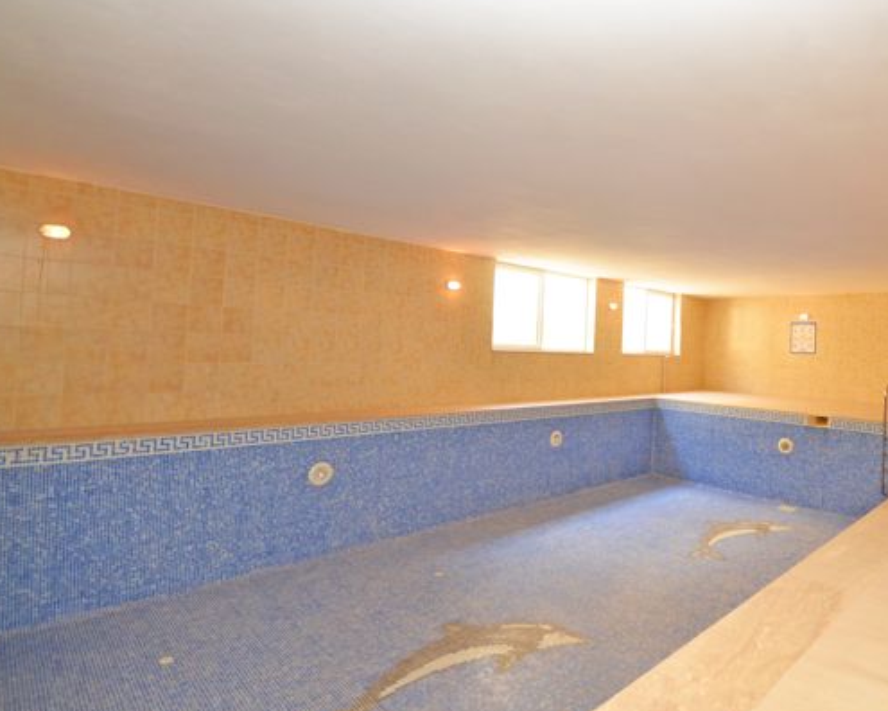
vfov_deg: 68.0
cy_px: 323
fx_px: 526
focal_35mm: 20
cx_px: 609
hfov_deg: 77.2
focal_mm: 10
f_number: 4
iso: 800
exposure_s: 1/60
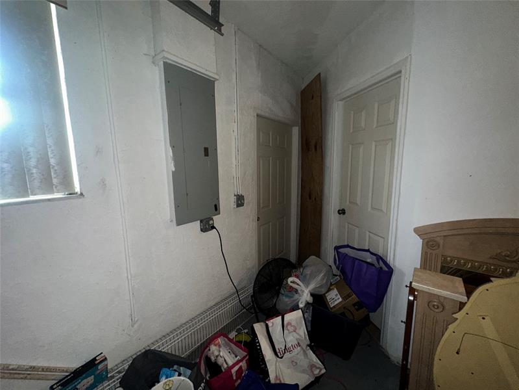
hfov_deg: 102.1
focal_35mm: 14
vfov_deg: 85.7
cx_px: 260
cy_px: 195
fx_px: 210
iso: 200
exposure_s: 1/40
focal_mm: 2.22
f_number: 2.2
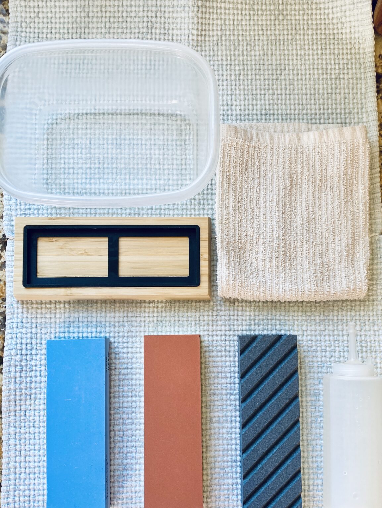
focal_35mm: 26
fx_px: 382
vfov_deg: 67.3
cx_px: 191
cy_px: 254
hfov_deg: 53.1
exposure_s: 1/60
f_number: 1.8
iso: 64
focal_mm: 4.25
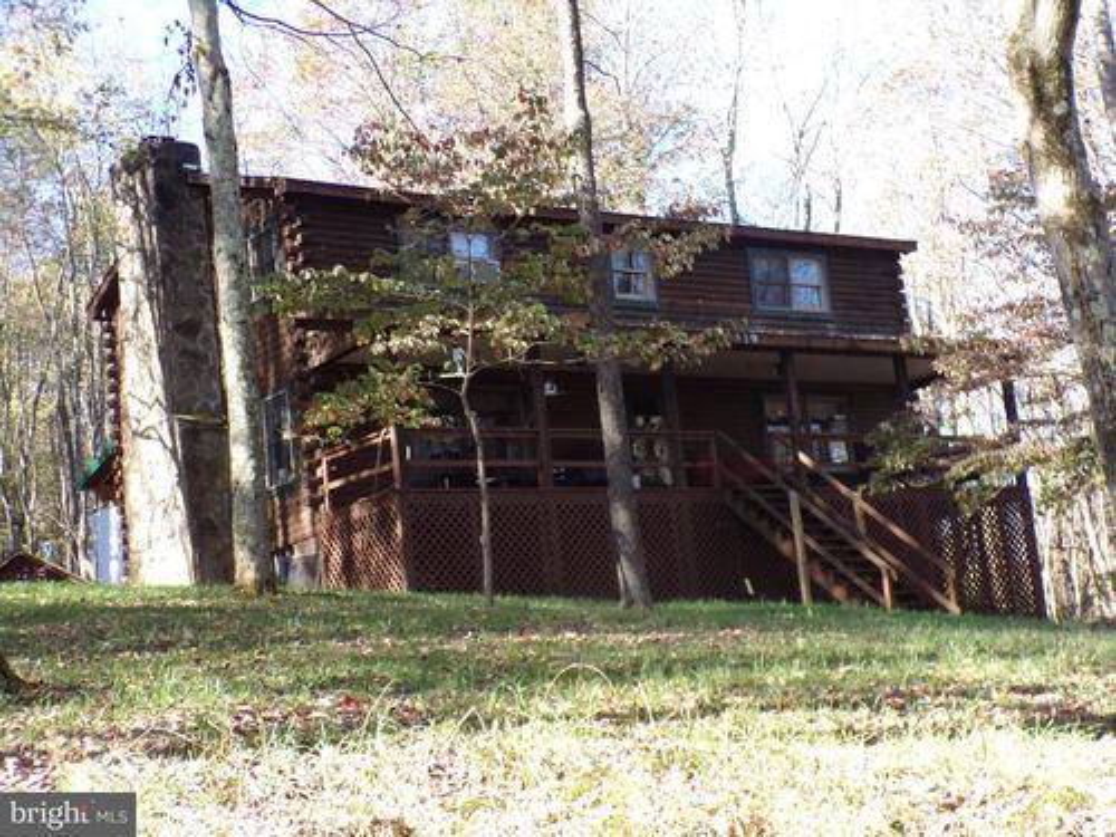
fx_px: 1805
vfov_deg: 26.1
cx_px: 558
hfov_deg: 34.3
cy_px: 418
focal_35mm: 56
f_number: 3.7
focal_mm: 10.1
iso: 80
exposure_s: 1/100
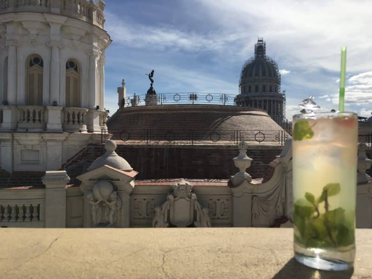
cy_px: 140
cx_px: 186
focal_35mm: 29
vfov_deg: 48.2
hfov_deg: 61.7
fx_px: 312
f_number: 2.2
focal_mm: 4.15
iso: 25
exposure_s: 1/3497
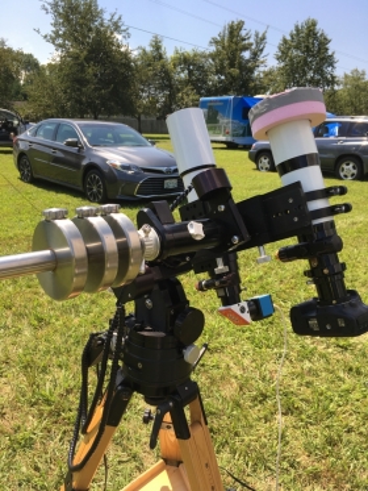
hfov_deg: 48.3
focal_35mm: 29
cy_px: 246
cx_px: 184
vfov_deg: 61.6
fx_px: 411
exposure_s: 1/356
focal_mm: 4.15
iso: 25
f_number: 2.2
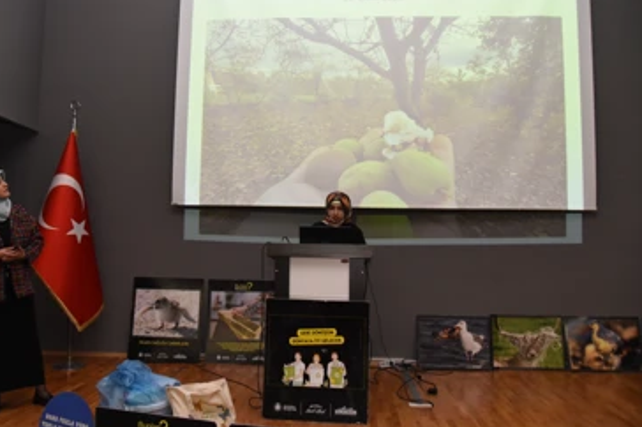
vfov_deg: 44.9
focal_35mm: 29
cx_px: 300
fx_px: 517
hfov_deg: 63.6
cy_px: 199
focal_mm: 24
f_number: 4
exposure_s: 1/125
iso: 3200
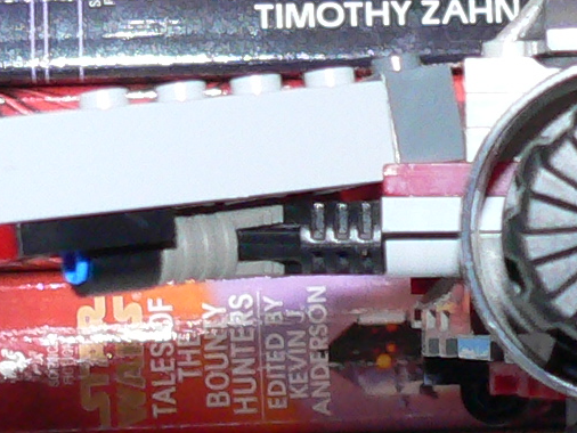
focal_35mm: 182
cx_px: 478
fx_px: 3035
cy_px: 229
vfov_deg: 8.2
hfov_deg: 10.8
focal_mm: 6
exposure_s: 1/80
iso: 200
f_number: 2.8
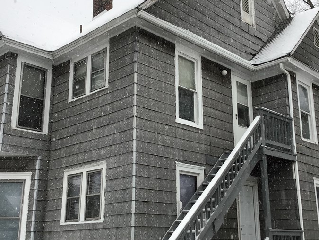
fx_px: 433
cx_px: 182
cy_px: 116
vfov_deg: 30.9
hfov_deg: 40.3
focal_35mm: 47
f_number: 2.4
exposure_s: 1/222
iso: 25
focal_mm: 3.3
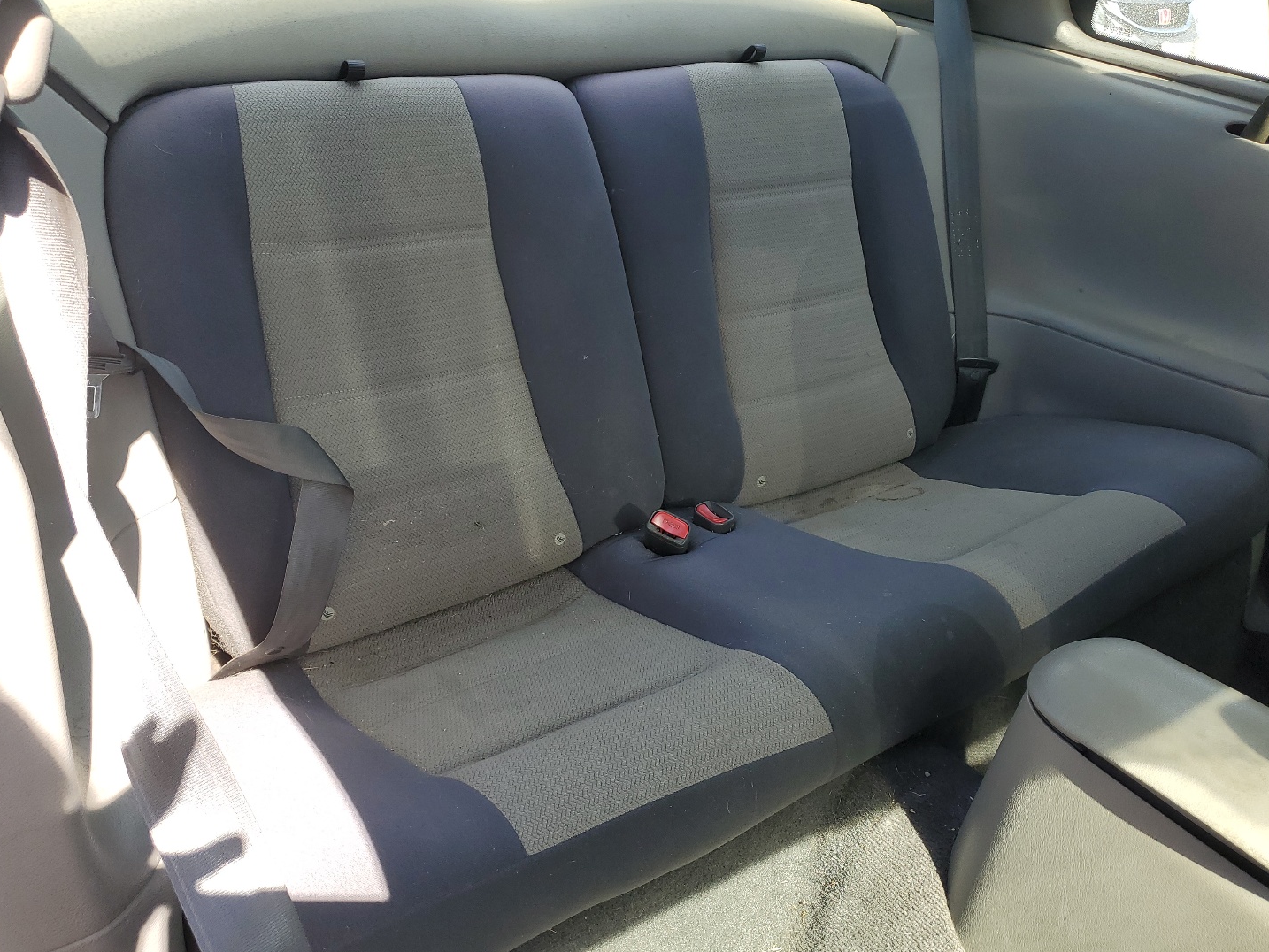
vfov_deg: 48.2
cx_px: 653
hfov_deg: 61.6
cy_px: 449
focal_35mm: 29
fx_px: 1063
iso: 50
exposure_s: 1/370
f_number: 1.5
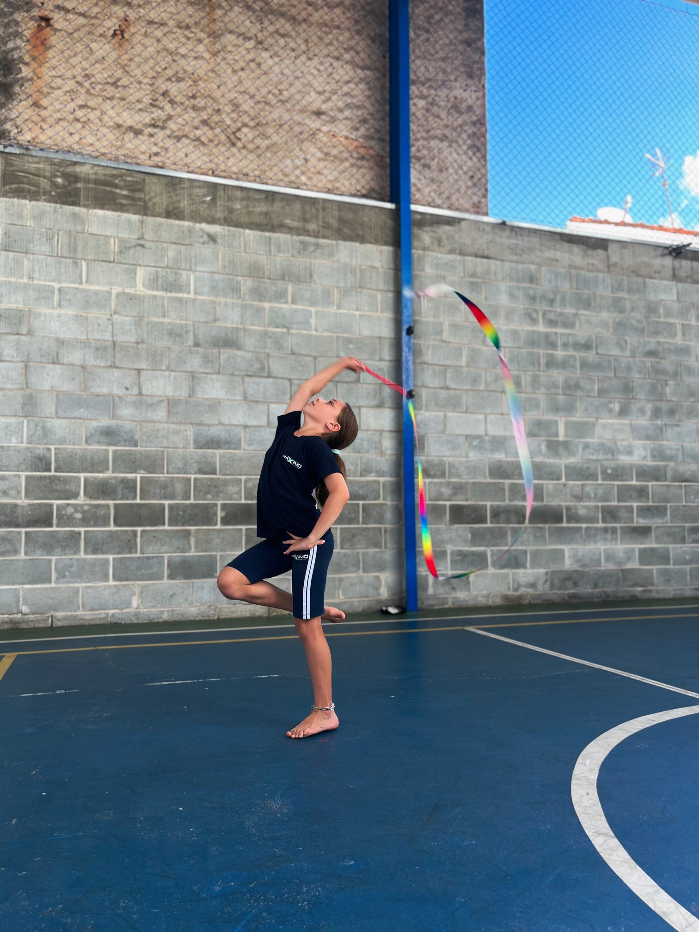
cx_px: 350
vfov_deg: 67.3
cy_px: 466
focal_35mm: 26
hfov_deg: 53.1
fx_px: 700
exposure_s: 1/227
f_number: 1.6
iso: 50
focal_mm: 5.1
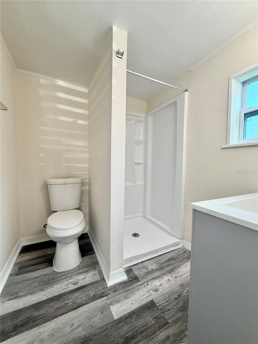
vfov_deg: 102.1
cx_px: 129
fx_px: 139
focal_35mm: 14
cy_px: 172
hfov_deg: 85.7
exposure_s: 1/120
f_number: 2.2
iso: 160
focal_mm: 2.22
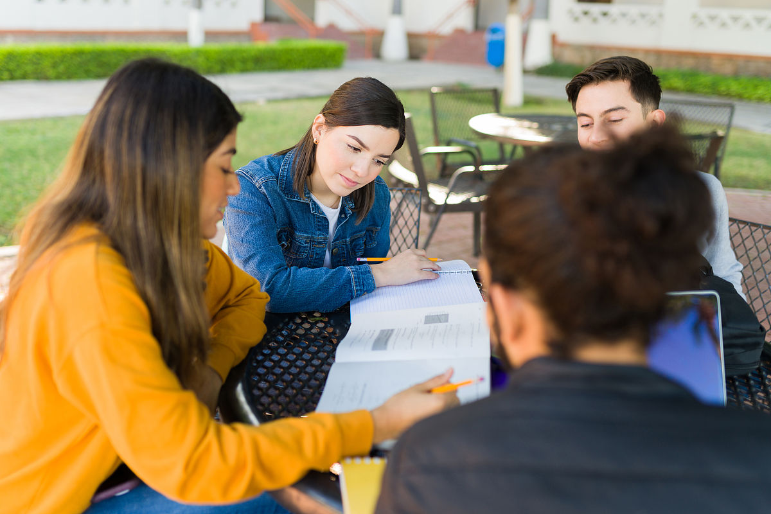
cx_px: 386
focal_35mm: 35
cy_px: 257
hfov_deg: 54.4
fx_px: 750
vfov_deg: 37.9
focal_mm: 35
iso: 125
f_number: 1.8
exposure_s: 1/160
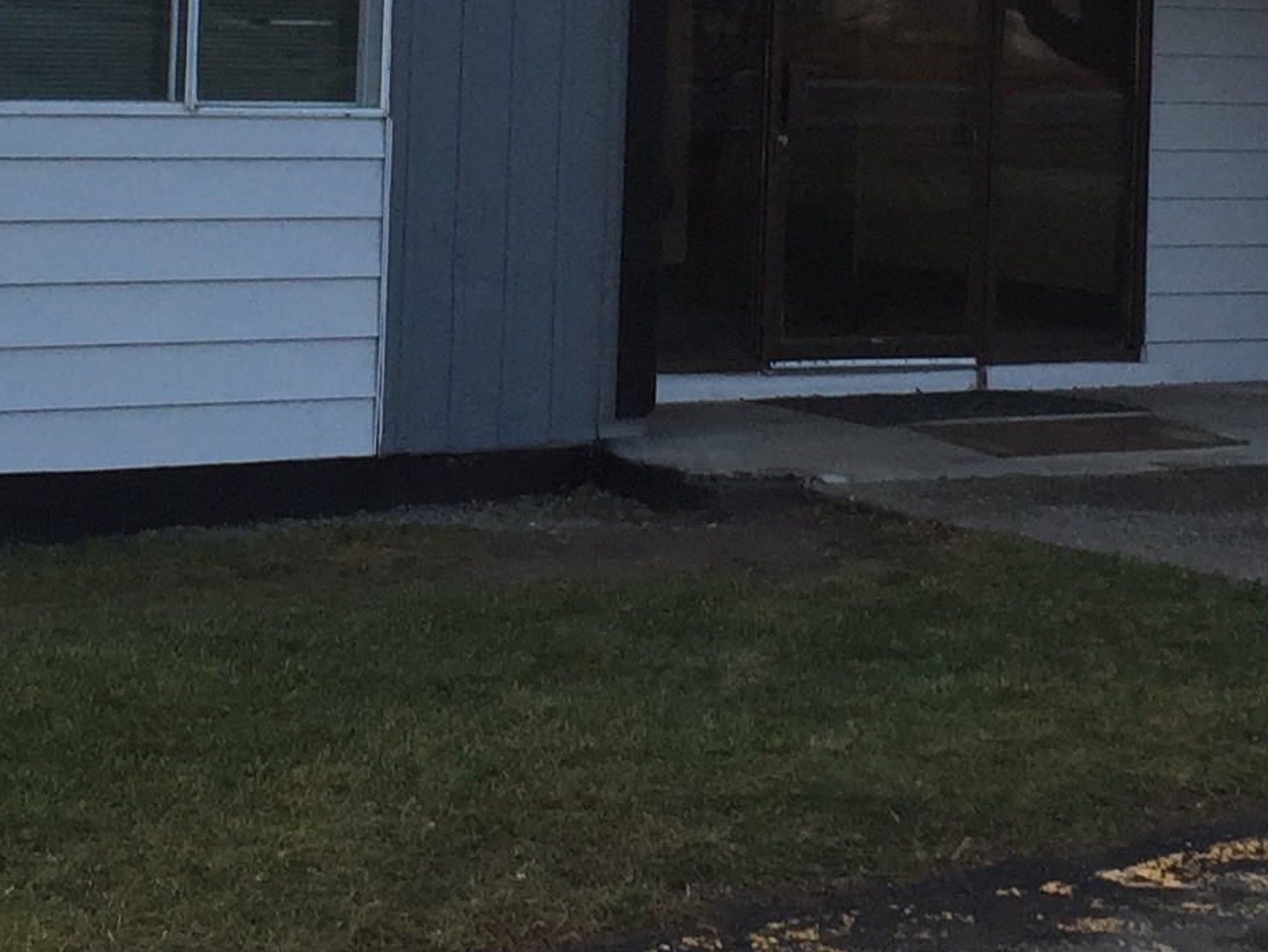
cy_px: -204
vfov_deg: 14.2
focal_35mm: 101
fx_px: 3700
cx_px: 617
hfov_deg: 19.4
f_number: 2.2
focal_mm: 4.15
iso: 40
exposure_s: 1/120
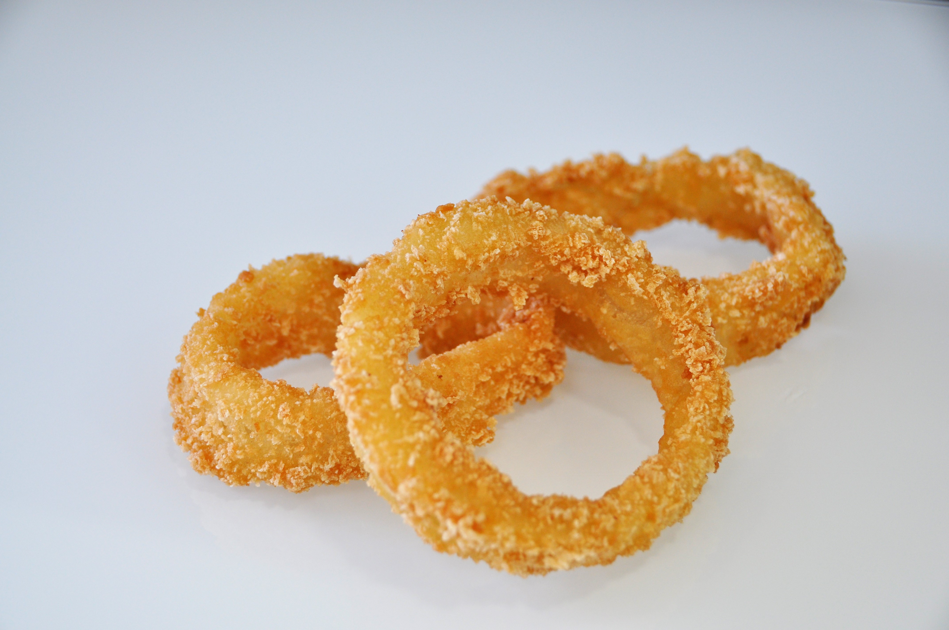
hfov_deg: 28.1
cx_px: 474
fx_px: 1896
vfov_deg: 18.9
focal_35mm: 72
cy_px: 315
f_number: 4.5
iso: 400
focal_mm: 48
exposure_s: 1/60
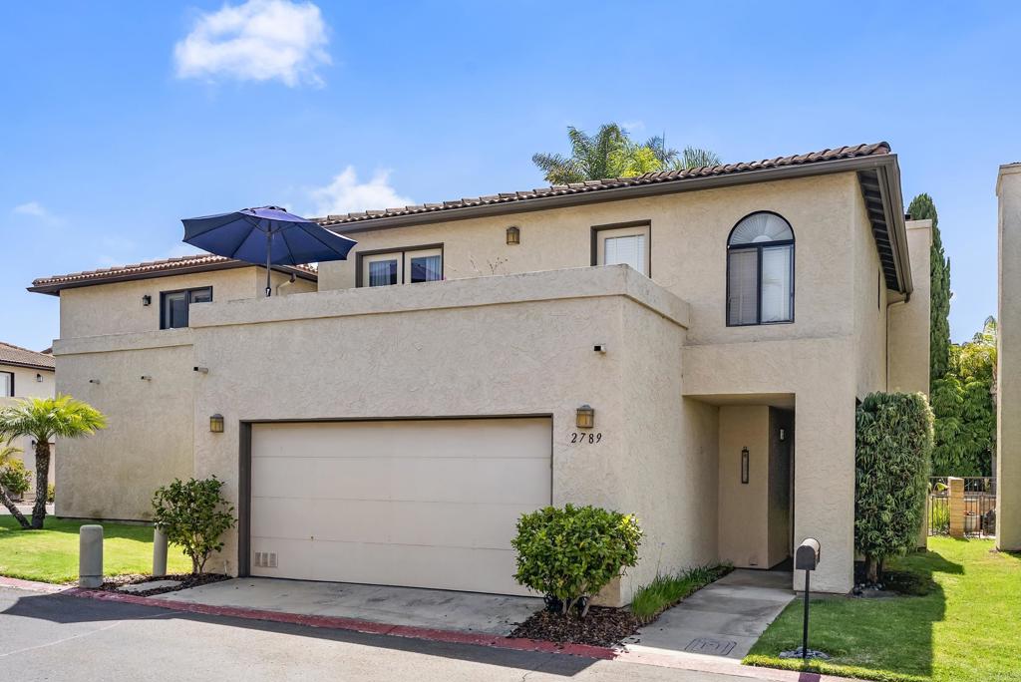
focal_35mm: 31
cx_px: 510
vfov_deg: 42.4
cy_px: 341
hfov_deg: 60.3
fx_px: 880
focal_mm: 31
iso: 500
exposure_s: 1/640
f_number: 8
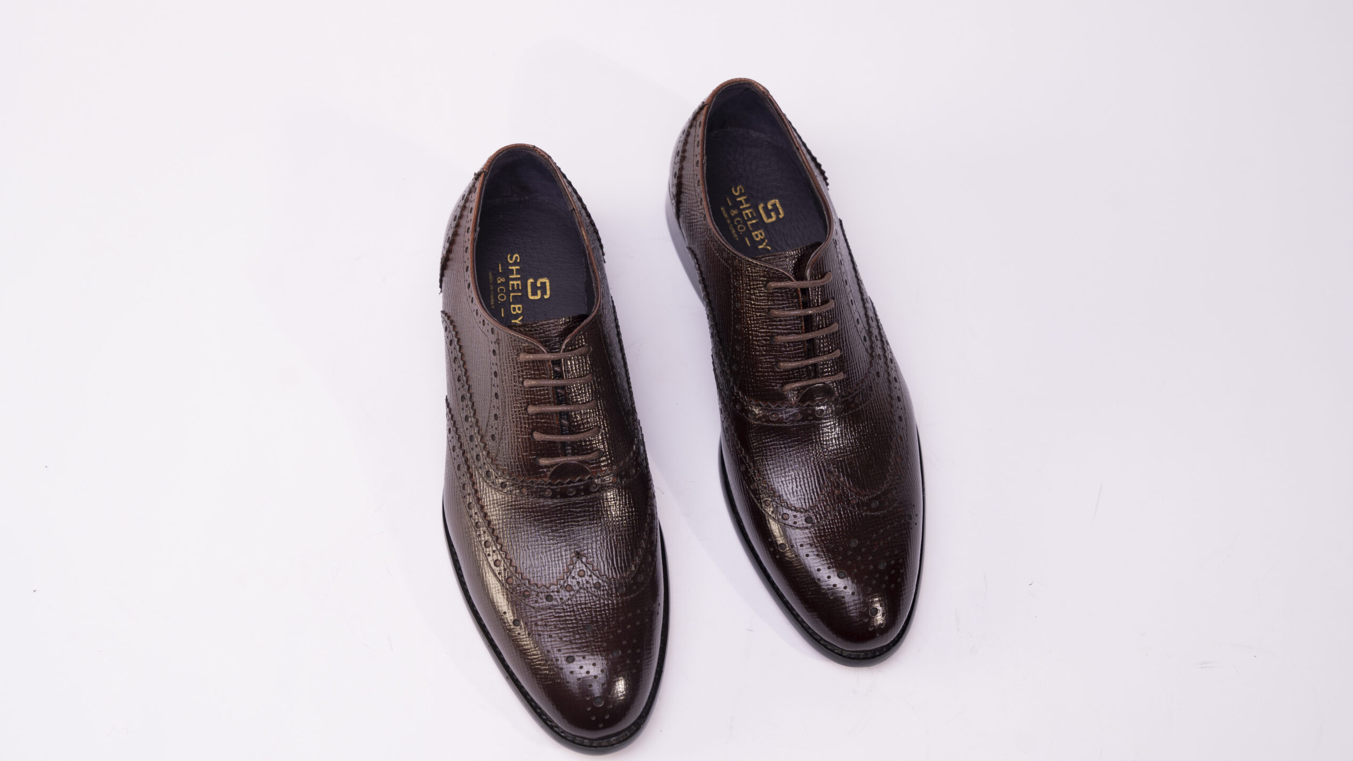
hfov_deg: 33.3
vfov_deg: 19.1
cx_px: 675
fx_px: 2260
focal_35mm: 63
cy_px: 373
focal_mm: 60
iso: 100
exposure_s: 1/100
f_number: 5
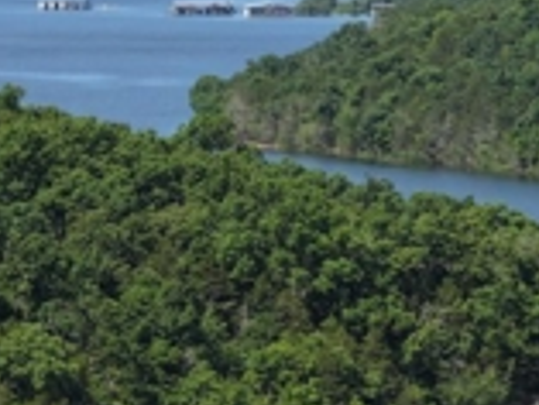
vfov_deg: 3.5
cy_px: 82
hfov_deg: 4.7
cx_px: 584
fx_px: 6592
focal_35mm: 423
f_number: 3.4
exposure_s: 1/500
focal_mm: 30.71
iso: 100
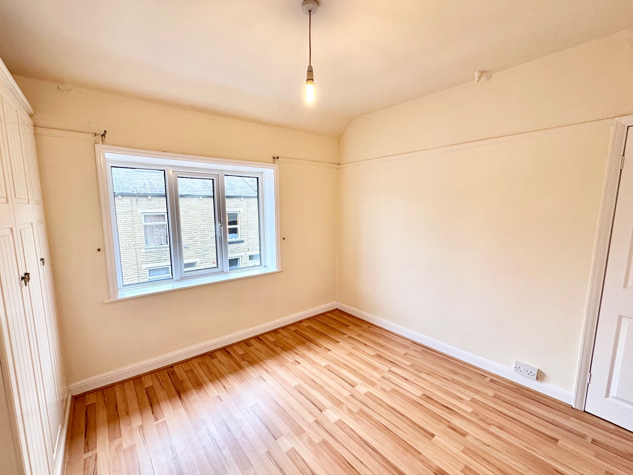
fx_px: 274
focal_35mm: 15
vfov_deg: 81.7
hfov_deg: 98.1
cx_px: 301
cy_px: 246
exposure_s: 1/100
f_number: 2.2
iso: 100
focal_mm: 2.22
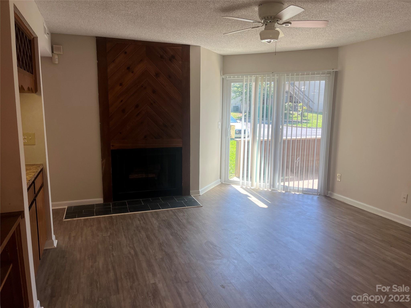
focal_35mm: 26
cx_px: 206
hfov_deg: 67.3
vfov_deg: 53.1
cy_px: 154
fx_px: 309
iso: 40
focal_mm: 5.1
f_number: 1.6
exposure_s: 1/174
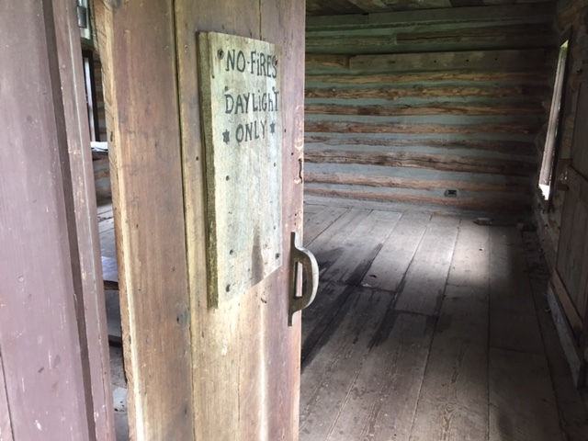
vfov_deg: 48.2
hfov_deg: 61.7
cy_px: 220
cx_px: 294
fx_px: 493
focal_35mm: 29
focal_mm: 4.15
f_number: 2.2
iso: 100
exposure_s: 1/30
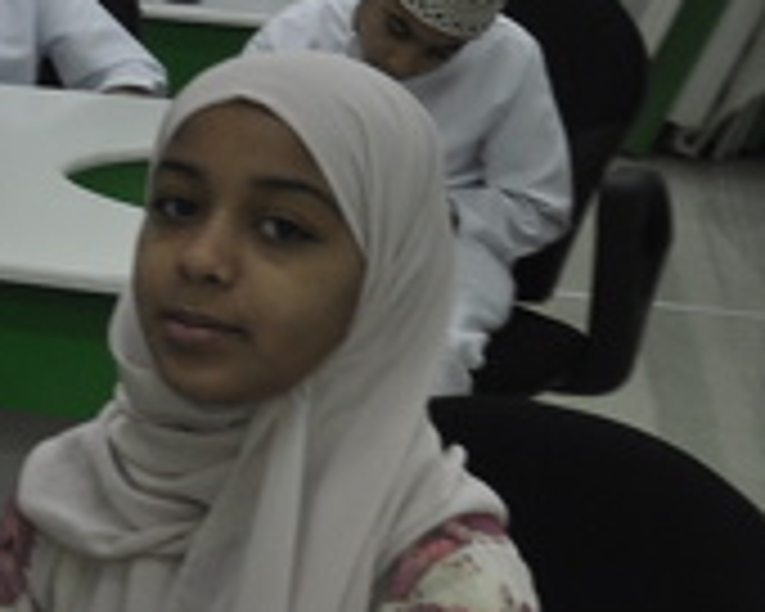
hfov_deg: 11.8
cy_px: 106
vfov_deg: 11.0
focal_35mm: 139
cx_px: -932
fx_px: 3152
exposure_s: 1/60
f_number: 4
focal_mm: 21
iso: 400
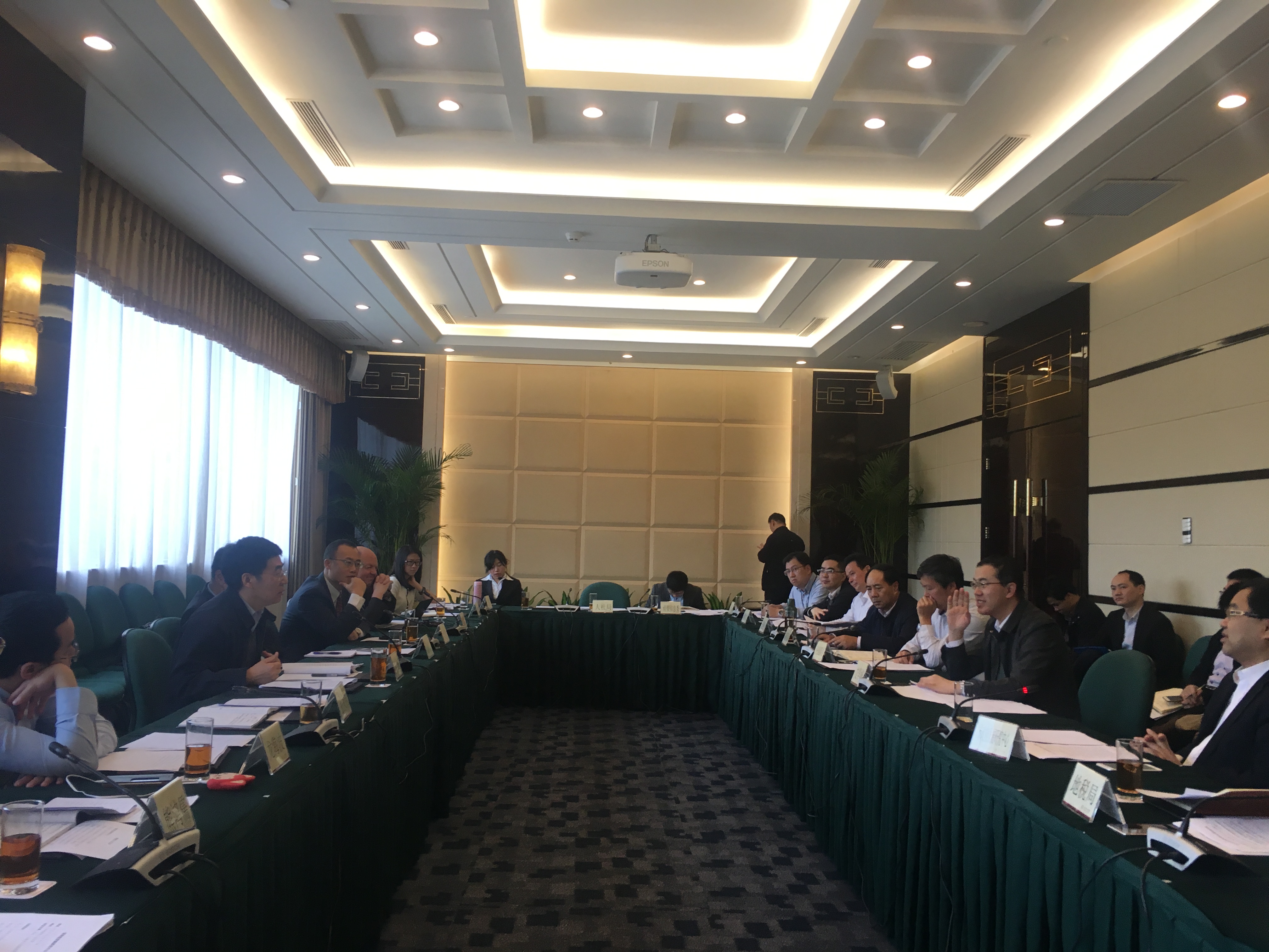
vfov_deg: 48.2
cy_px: 476
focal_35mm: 29
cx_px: 634
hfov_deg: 61.7
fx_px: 1063
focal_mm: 4.15
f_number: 2.2
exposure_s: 1/33
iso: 25
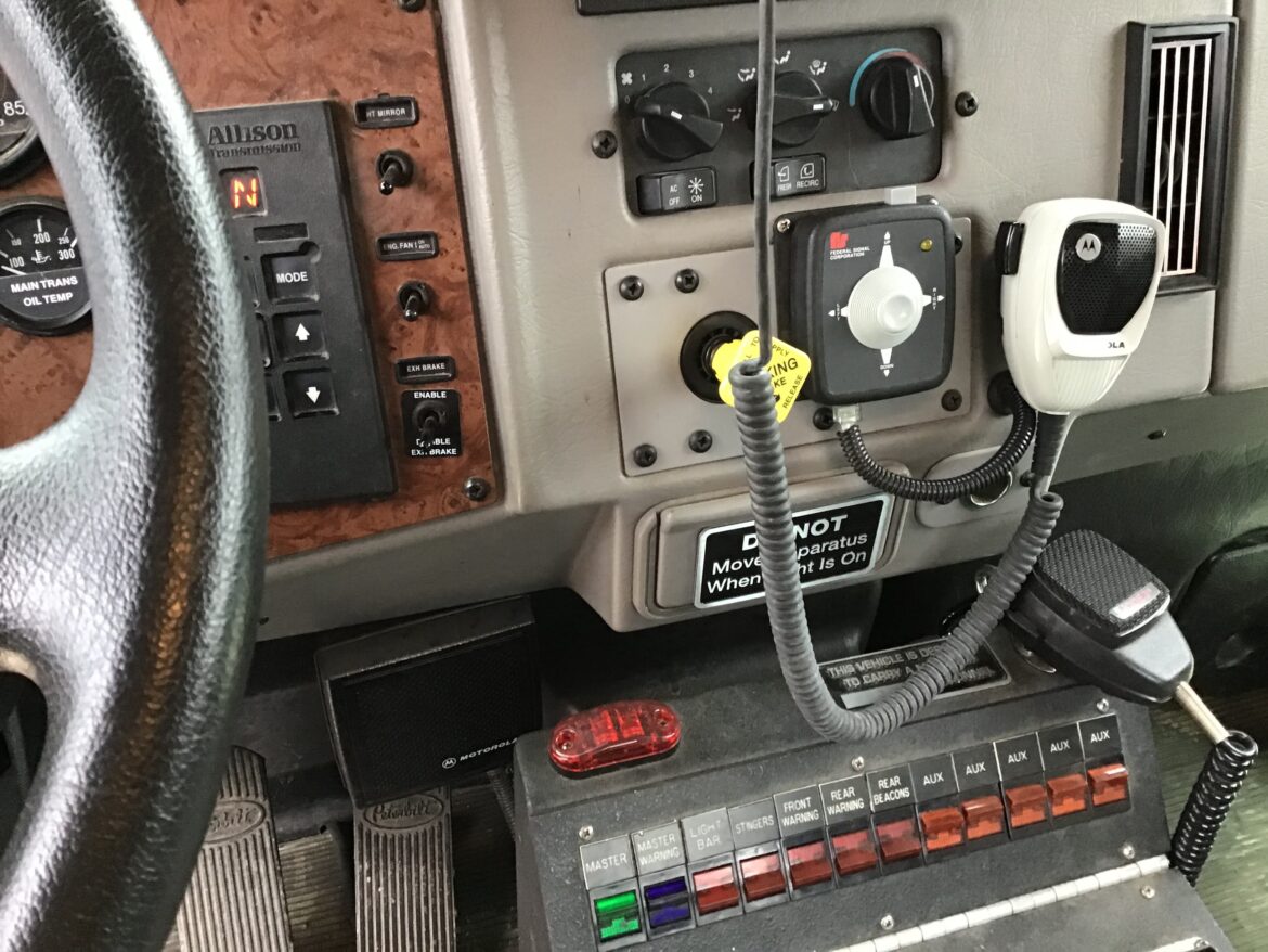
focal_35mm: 31
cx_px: 634
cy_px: 476
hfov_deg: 58.3
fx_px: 1136
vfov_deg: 45.5
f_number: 2.4
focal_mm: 3.3
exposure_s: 1/33
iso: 250
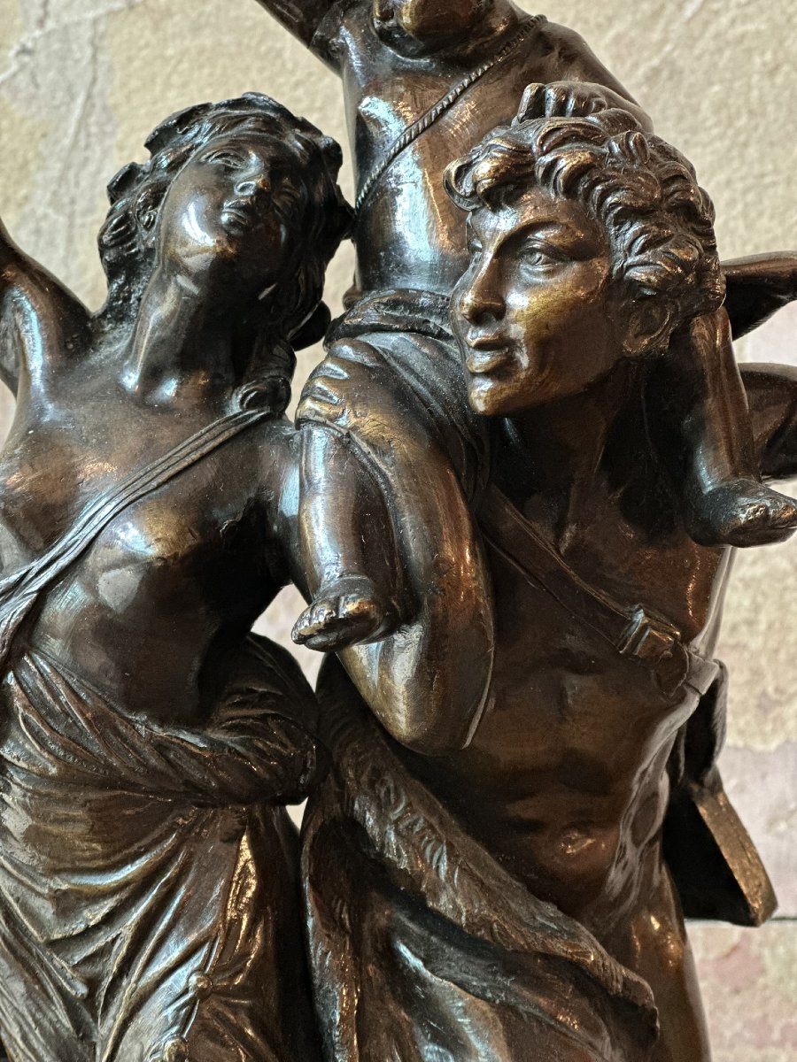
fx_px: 2364
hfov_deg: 19.1
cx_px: 398
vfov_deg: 25.3
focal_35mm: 77
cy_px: 531
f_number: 2.8
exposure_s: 1/14
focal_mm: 9
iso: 800
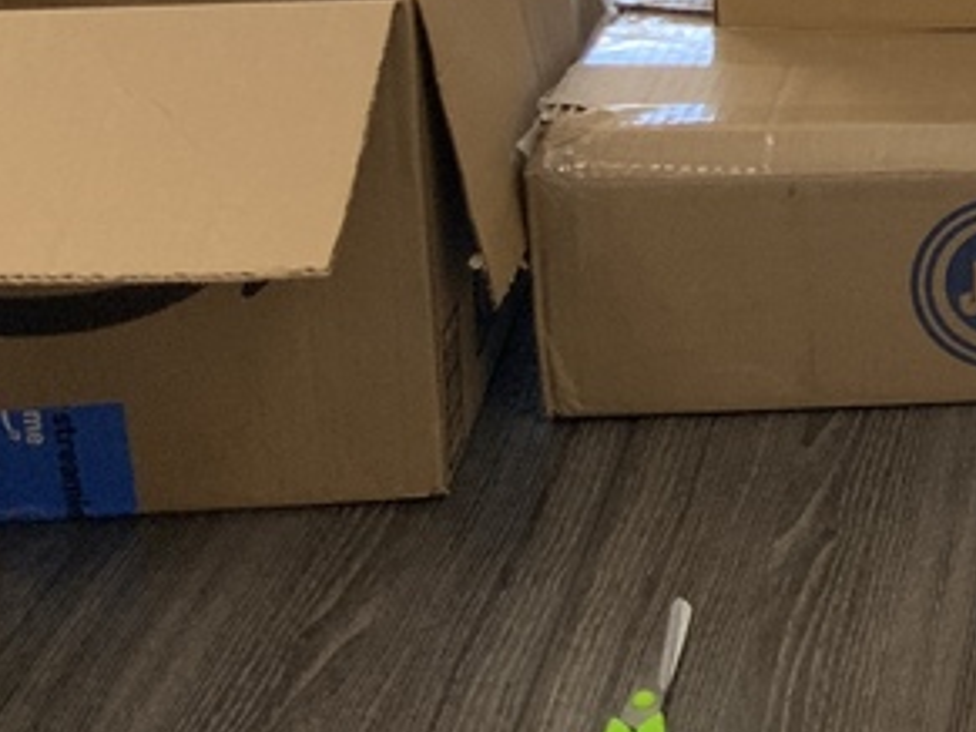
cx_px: 1422
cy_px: -319
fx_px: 2875
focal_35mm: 102
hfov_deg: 17.5
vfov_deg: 13.7
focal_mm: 3
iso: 32
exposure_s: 1/120
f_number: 1.8
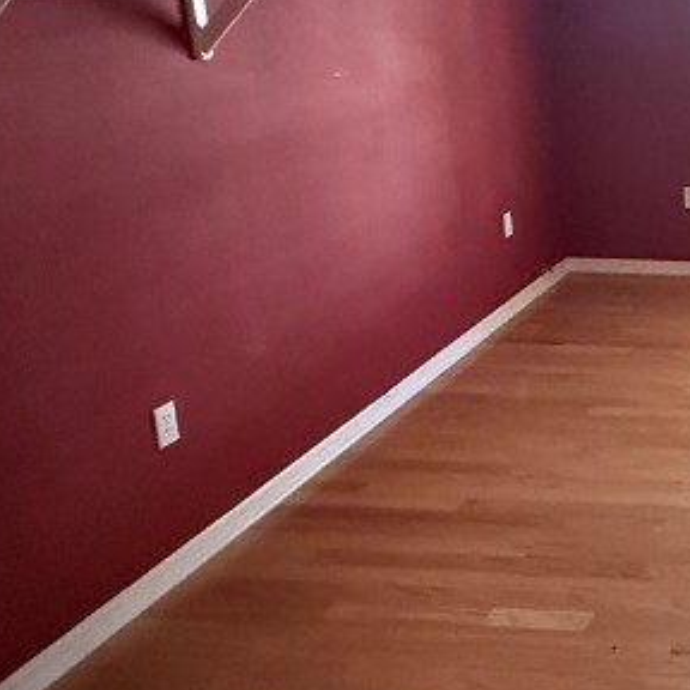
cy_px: 218
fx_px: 992
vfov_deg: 37.8
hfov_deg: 30.3
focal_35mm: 44
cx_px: 898
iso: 800
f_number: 2.2
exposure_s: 1/60
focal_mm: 2.22
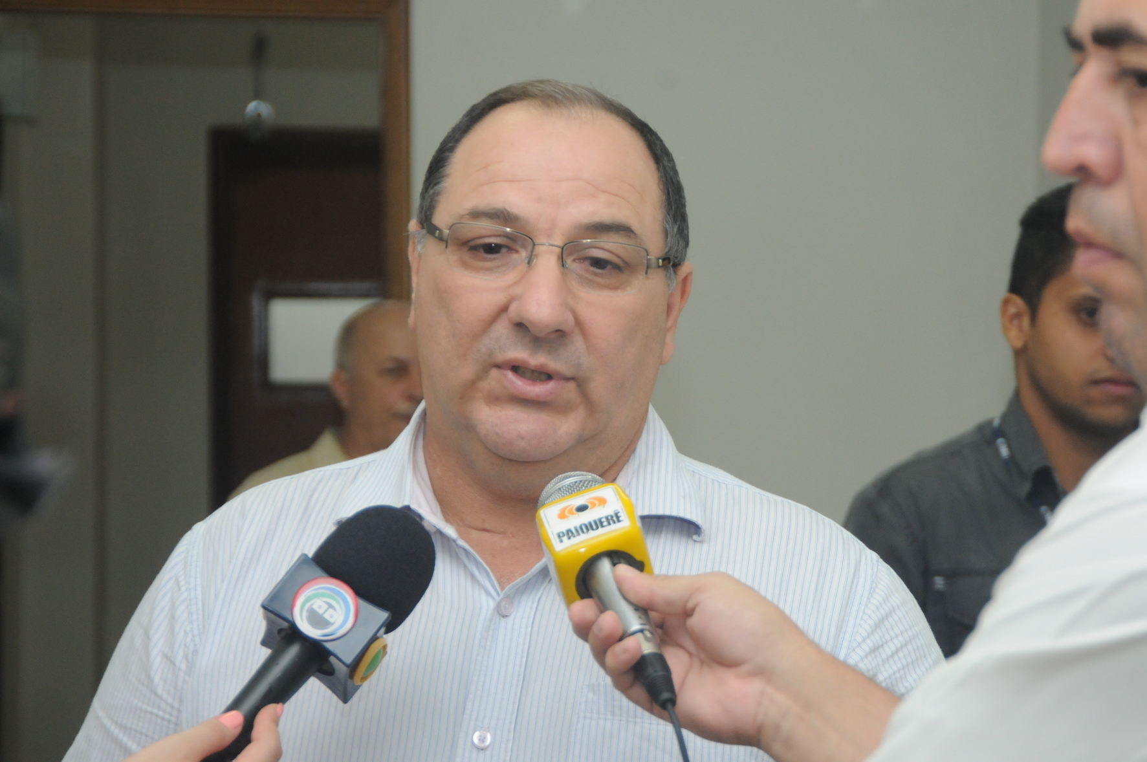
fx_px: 7638
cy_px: 381
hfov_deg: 8.6
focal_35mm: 240
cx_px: 574
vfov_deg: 5.7
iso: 1250
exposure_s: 1/125
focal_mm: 160
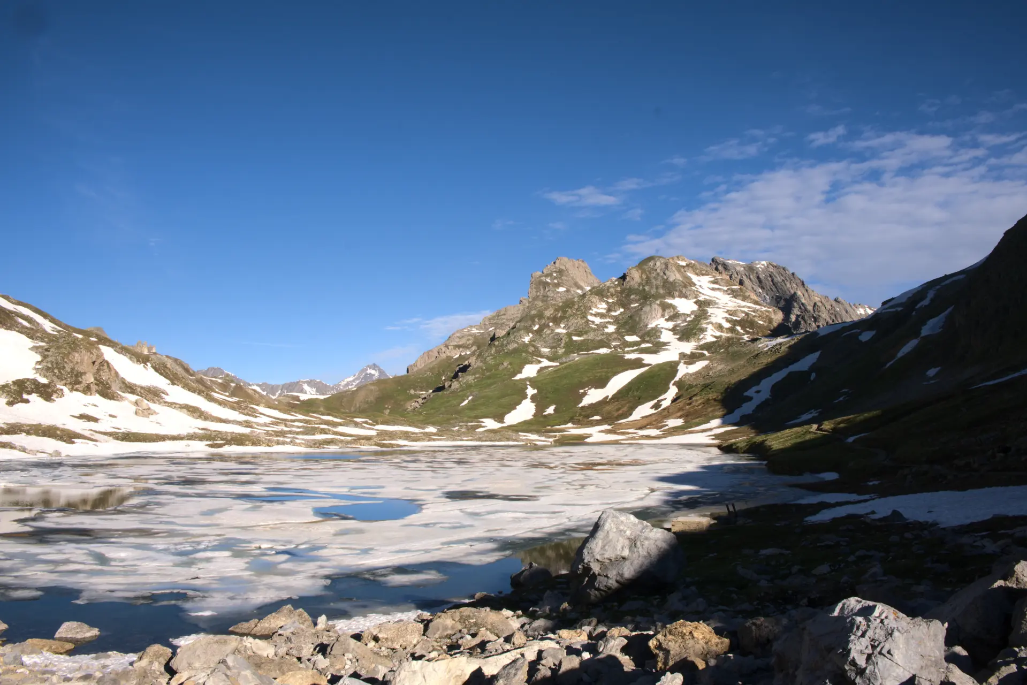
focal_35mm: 27
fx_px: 770
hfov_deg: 67.4
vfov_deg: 47.9
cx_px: 514
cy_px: 342
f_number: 22
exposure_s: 1/60
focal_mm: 18
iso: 160
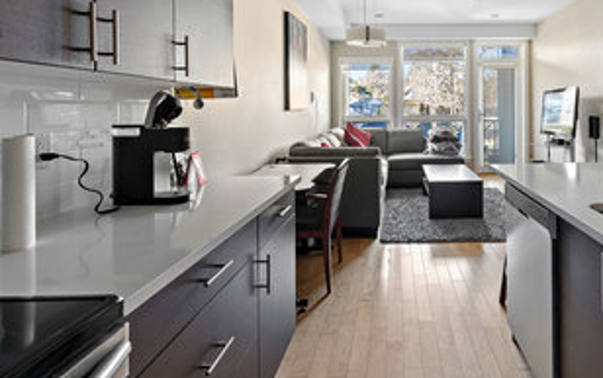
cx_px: 408
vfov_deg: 51.2
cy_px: 102
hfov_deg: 74.4
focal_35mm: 23
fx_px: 378
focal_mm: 16
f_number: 7.1
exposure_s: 1/2
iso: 400
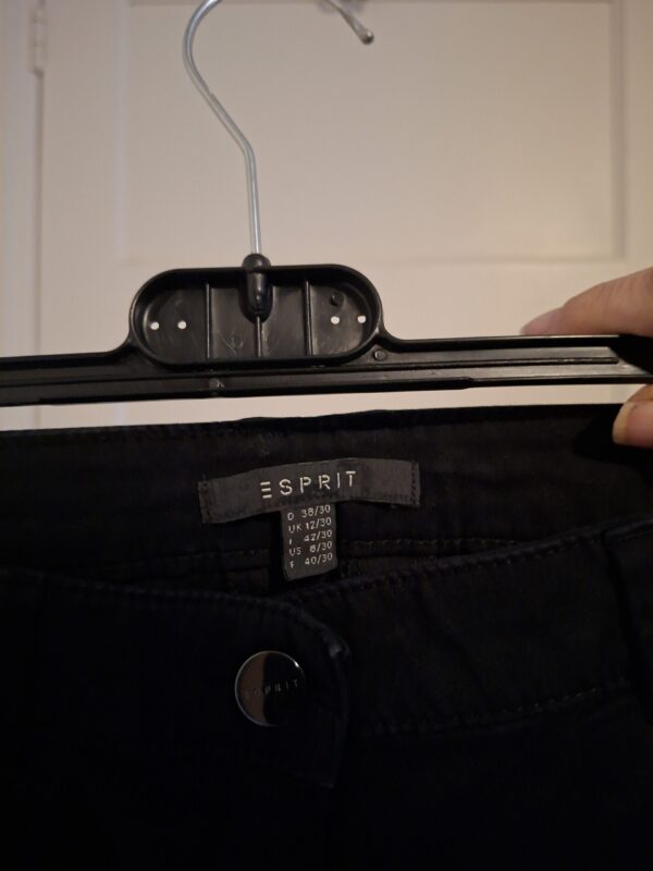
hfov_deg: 58.9
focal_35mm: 23
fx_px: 578
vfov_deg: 73.9
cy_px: 436
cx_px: 326
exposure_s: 1/24
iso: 800
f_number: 1.8
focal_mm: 5.54
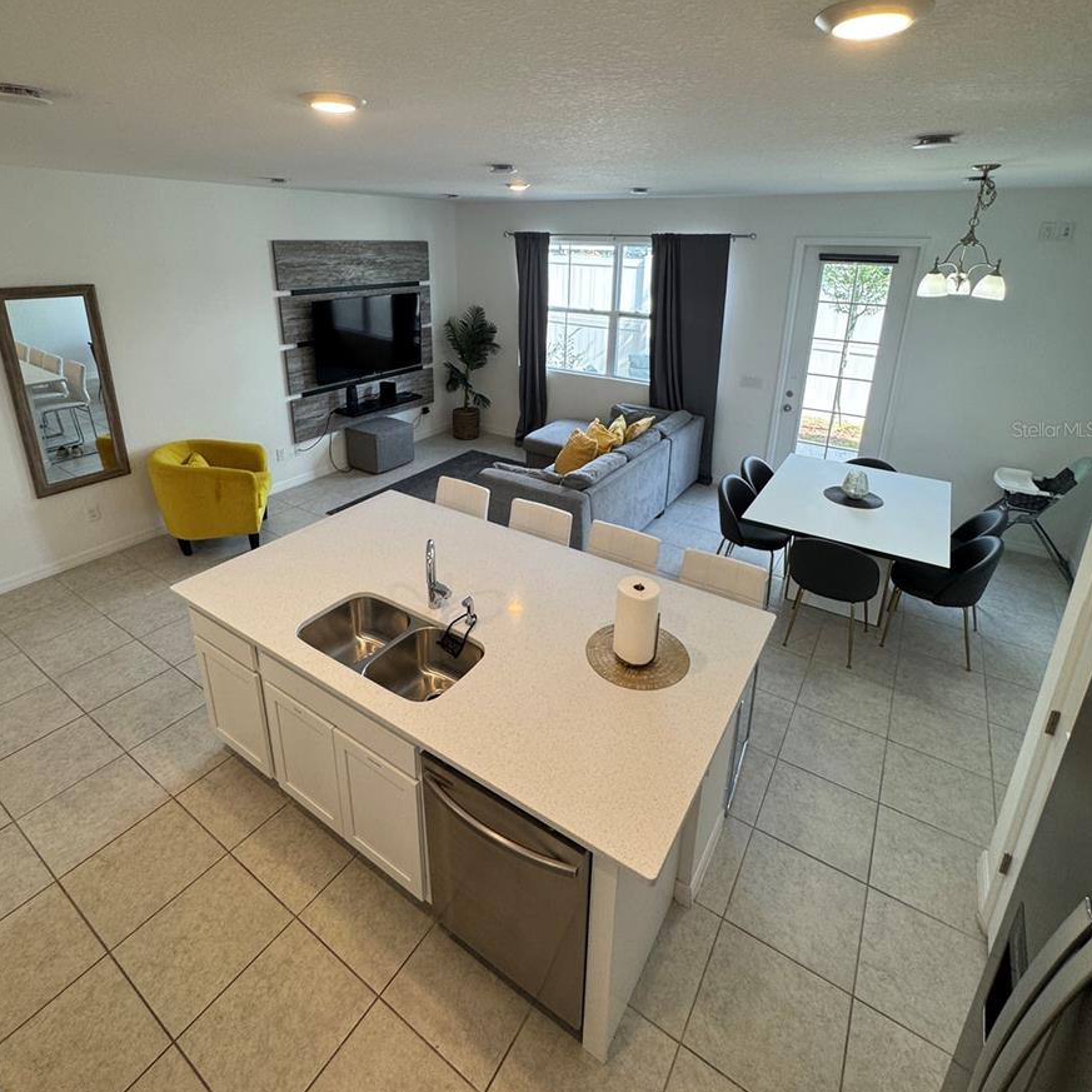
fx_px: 607
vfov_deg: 82.8
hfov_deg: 84.0
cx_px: 538
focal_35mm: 17
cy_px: 429
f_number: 2.2
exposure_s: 1/120
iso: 100
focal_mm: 2.22
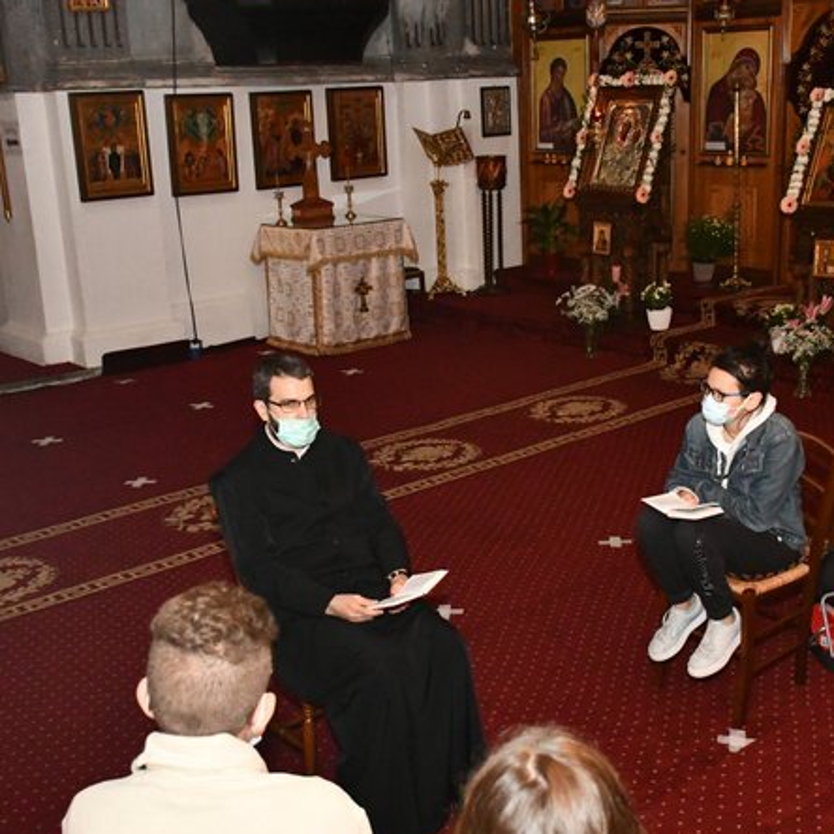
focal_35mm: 46
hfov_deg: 36.6
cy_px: 456
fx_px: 1254
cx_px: 511
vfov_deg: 36.8
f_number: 4
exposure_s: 1/60
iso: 6400
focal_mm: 20
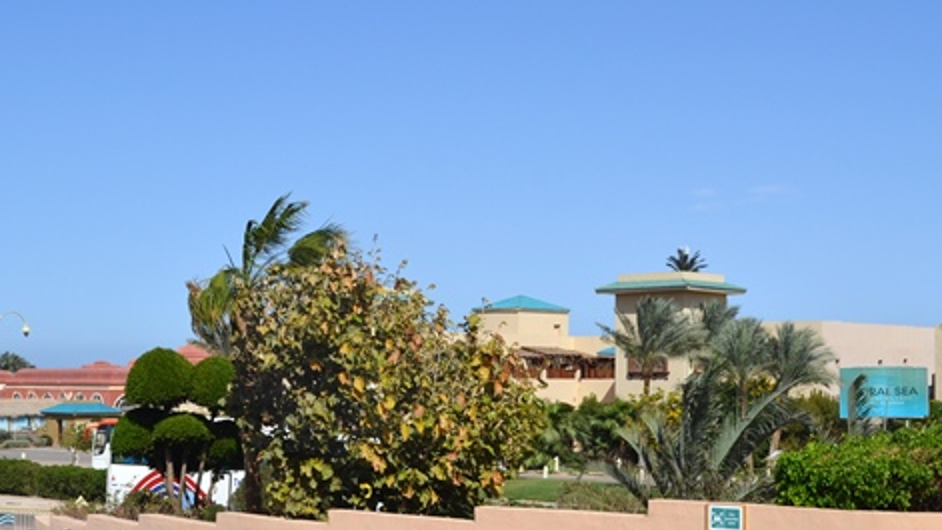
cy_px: 336
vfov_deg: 18.8
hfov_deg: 32.7
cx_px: 347
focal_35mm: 64
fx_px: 1599
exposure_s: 1/320
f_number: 9
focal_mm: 26
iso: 100
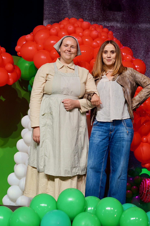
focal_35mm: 58
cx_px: 81
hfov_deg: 23.3
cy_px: 110
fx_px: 363
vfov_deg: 34.5
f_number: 4
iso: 640
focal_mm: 50
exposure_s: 1/160
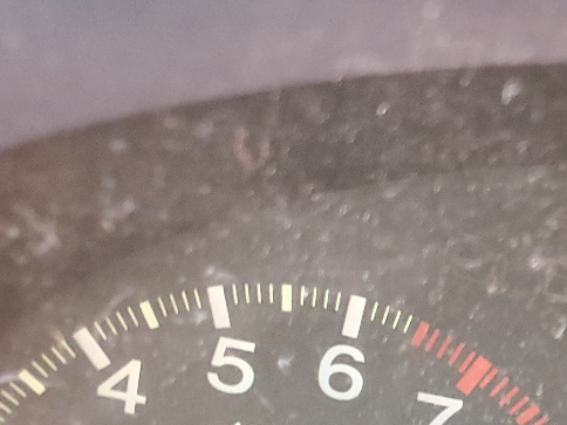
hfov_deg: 19.3
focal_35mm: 86
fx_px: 1409
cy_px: 584
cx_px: 902
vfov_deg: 16.1
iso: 339
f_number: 1.5
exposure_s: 1/30
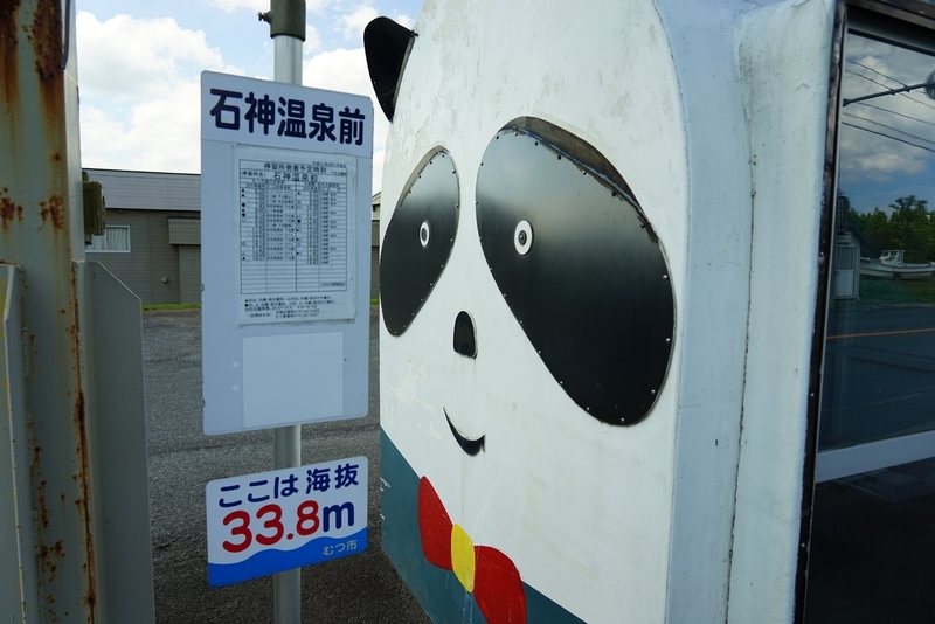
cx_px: 468
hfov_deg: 73.7
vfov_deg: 53.2
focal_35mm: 24
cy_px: 312
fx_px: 624
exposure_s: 1/80
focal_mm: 24
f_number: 6.3
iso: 100
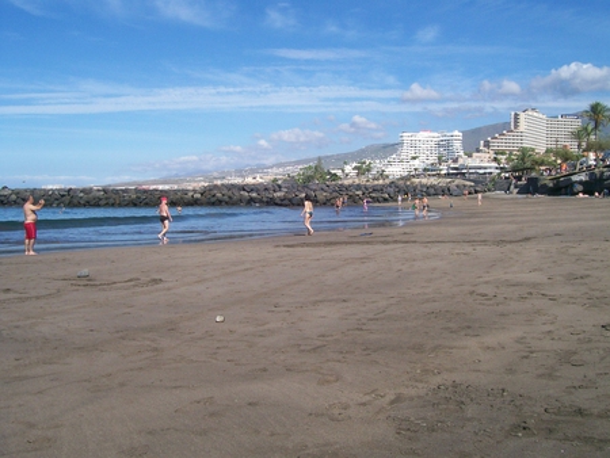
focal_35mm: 36
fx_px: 635
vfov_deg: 39.7
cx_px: 305
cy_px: 229
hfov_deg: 51.3
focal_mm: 6
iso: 80
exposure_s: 1/737
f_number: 4.8
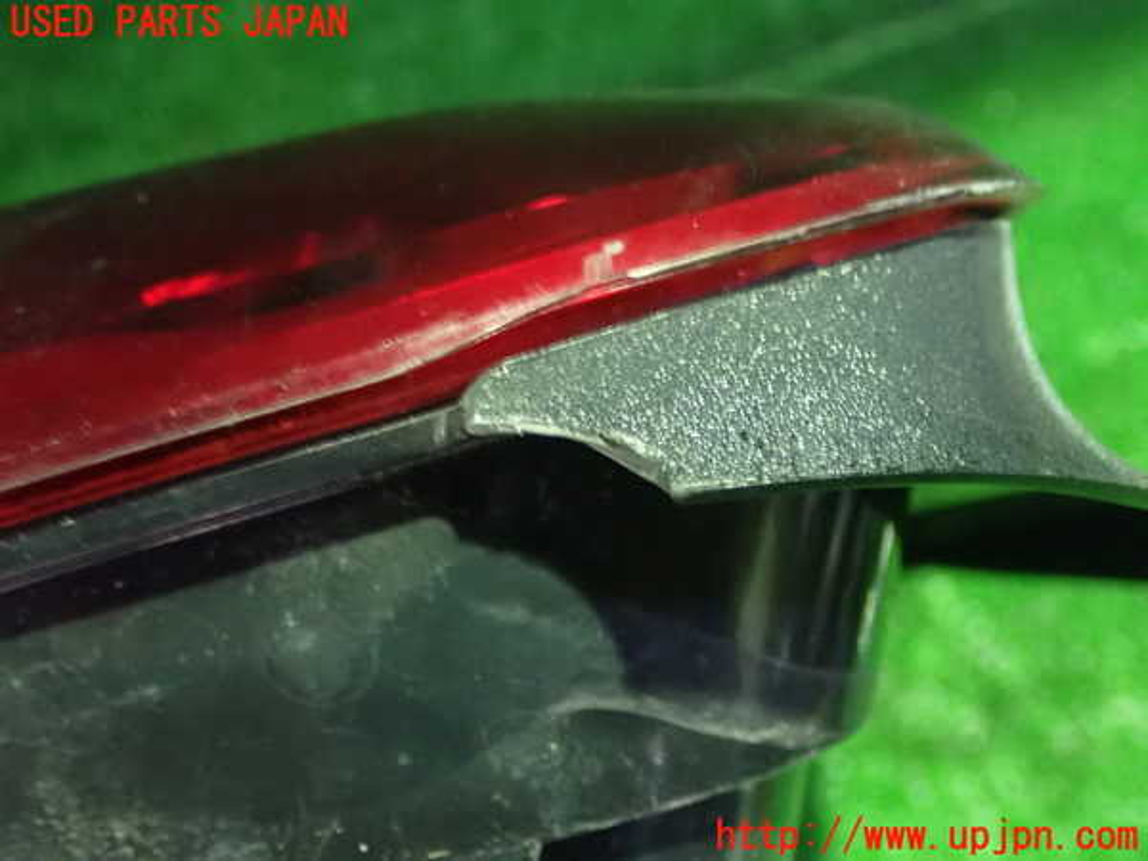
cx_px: 574
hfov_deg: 42.9
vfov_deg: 32.9
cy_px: 430
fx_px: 1459
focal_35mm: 44
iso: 1600
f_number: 2.9
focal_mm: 7.84
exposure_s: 1/10
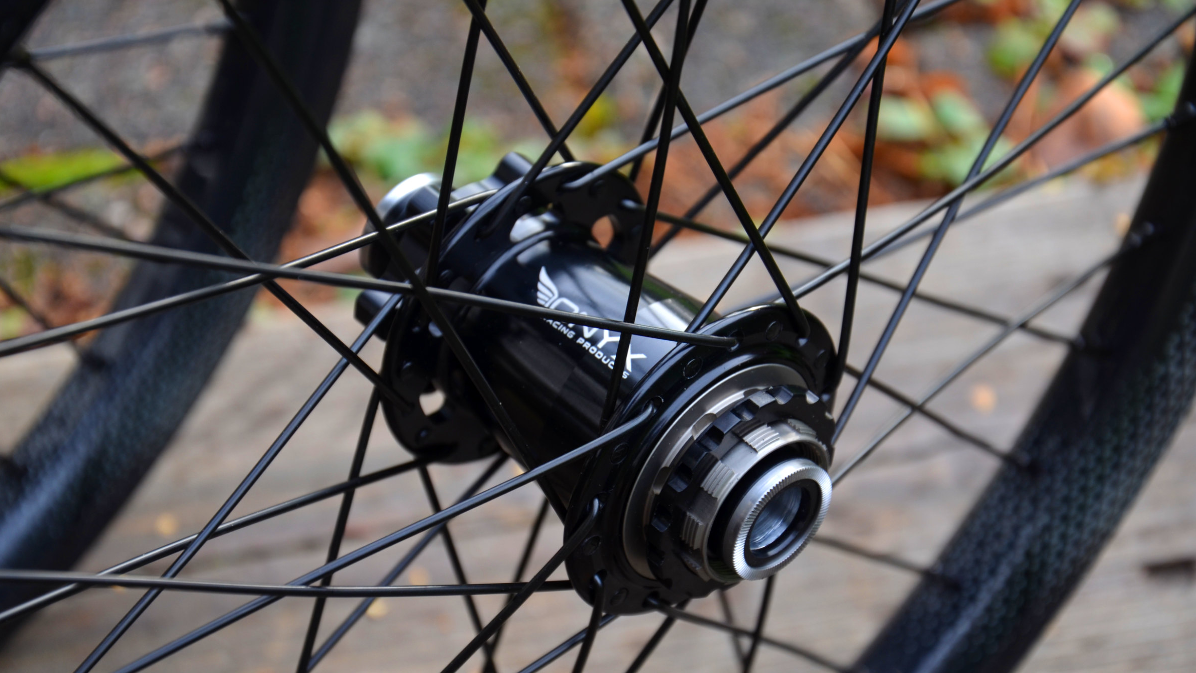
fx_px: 3759
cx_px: 597
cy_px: 389
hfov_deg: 18.1
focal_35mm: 119
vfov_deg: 10.2
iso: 200
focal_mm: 75
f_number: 5.6
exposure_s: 1/125
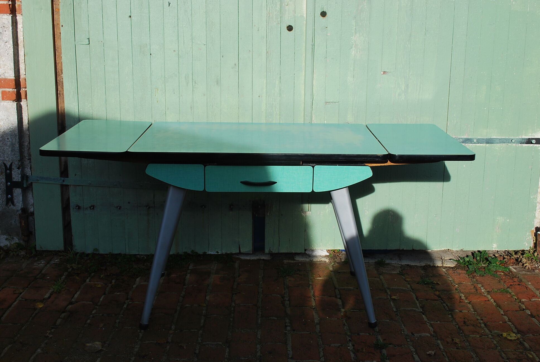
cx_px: 270
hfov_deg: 44.9
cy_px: 181
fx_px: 653
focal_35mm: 44
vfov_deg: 30.9
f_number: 7.1
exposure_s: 1/200
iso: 100
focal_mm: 29
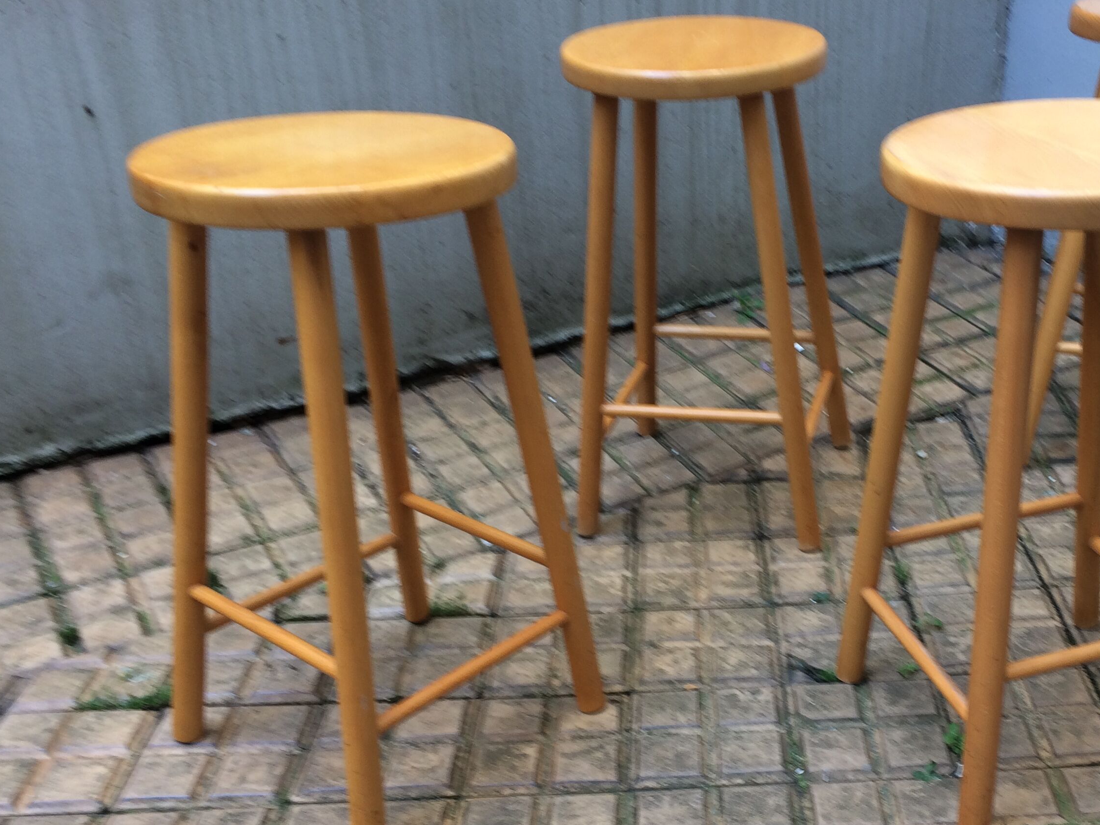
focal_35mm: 42
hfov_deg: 44.1
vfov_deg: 34.3
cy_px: 471
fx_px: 1335
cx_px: 739
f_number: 2.2
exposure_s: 1/33
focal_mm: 4.15
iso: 32
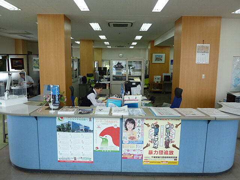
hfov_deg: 69.4
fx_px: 173
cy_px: 90
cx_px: 120
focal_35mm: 25
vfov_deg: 54.9
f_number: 3.3
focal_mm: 4.1
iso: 80
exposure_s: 1/50
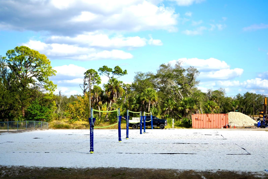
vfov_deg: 21.6
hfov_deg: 31.9
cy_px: 90
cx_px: 134
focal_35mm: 63
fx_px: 469
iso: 100
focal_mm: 63
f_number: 5.6
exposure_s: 1/800
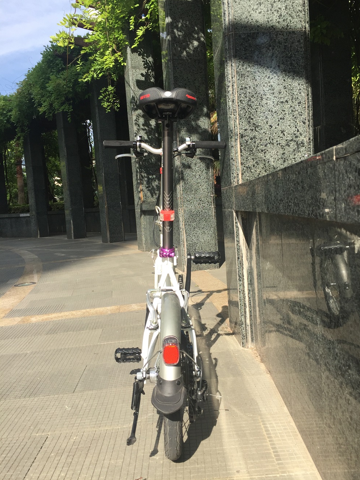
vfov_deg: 60.0
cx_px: 184
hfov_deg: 46.8
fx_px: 416
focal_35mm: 30
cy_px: 235
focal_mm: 4.15
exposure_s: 1/942
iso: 32
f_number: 2.2
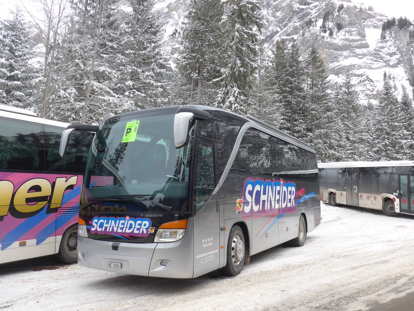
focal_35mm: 29
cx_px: 207
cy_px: 156
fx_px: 347
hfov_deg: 61.7
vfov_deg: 48.2
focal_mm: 6
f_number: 2.8
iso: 80
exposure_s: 1/250
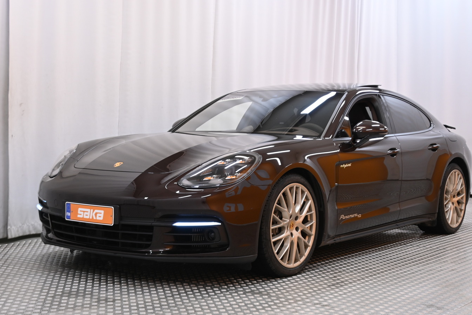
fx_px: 720
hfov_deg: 36.3
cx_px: 250
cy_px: 175
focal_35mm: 55
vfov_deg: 24.6
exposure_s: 1/30
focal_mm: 30.5
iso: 400
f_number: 4.8
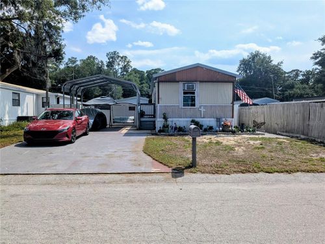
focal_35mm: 27
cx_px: 162
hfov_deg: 65.3
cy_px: 122
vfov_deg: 51.4
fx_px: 253
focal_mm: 4.38
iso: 60
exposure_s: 1/3891
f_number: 1.73
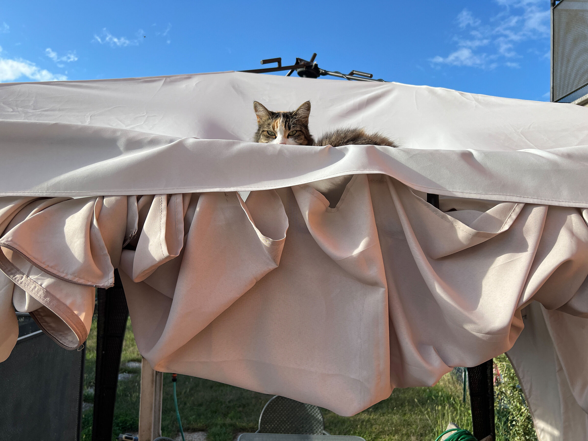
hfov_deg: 67.3
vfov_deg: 53.1
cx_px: 294
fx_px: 442
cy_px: 220
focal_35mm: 26
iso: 50
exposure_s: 1/2841
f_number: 1.5
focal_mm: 5.7
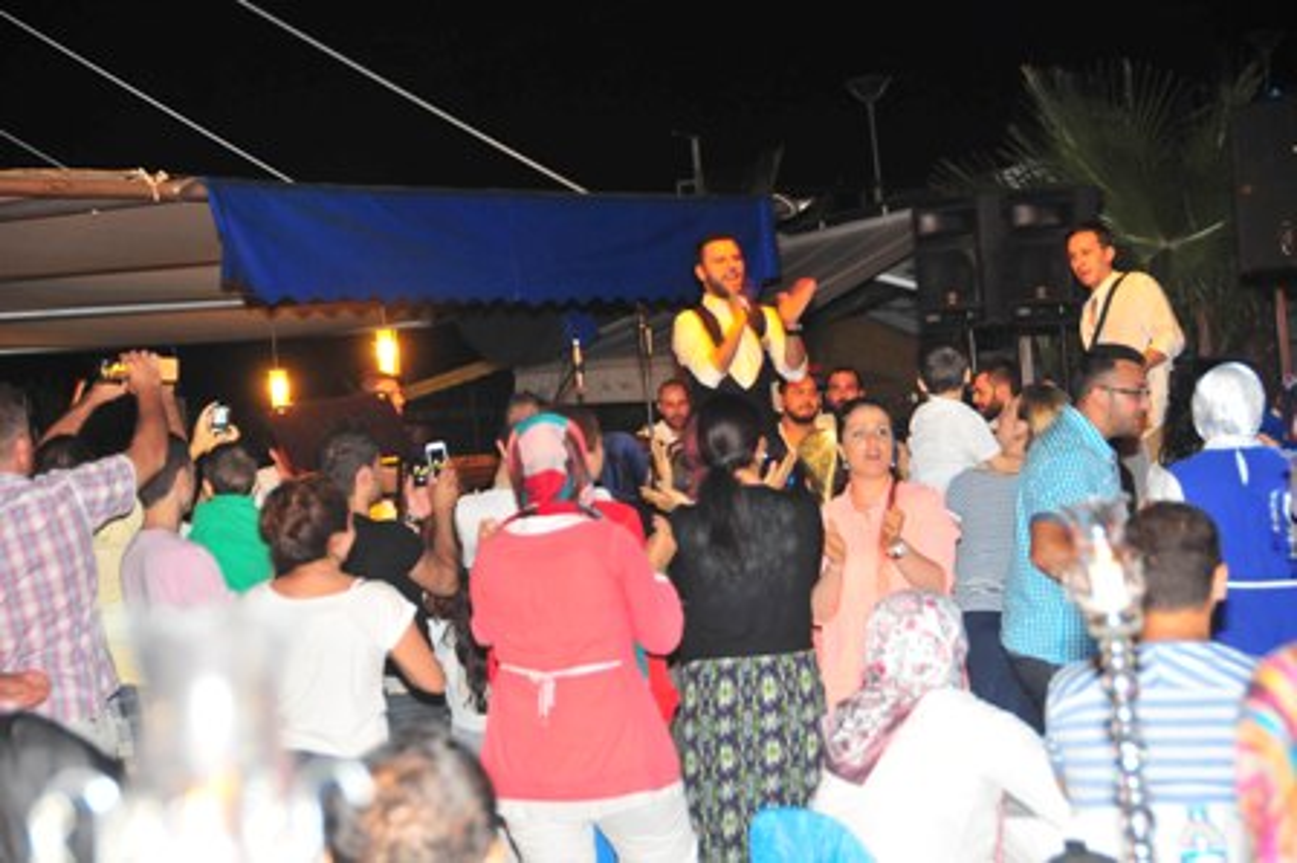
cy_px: 432
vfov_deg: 12.2
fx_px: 4050
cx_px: 648
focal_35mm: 112
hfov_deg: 18.2
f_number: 5
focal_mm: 75
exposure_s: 1/25
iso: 800
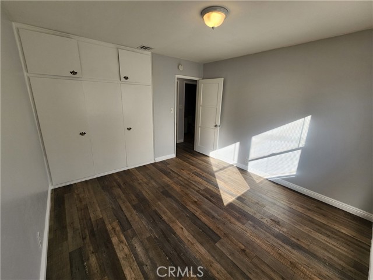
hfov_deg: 106.2
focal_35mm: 13
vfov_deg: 89.9
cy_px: 140
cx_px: 186
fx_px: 140
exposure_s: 1/383
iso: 50
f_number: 2.2
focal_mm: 2.2
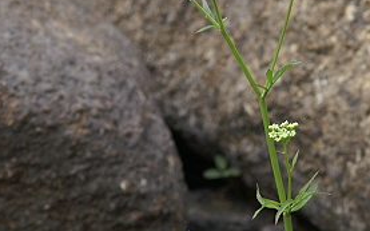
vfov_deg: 2.4
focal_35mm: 539
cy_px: 170
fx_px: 5434
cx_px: 254
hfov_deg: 3.9
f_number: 8
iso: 100
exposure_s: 1/125
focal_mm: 130
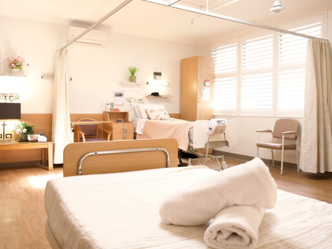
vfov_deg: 48.2
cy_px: 115
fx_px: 278
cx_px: 147
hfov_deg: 61.5
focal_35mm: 29
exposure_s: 1/1.43
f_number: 8
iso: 100
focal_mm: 24
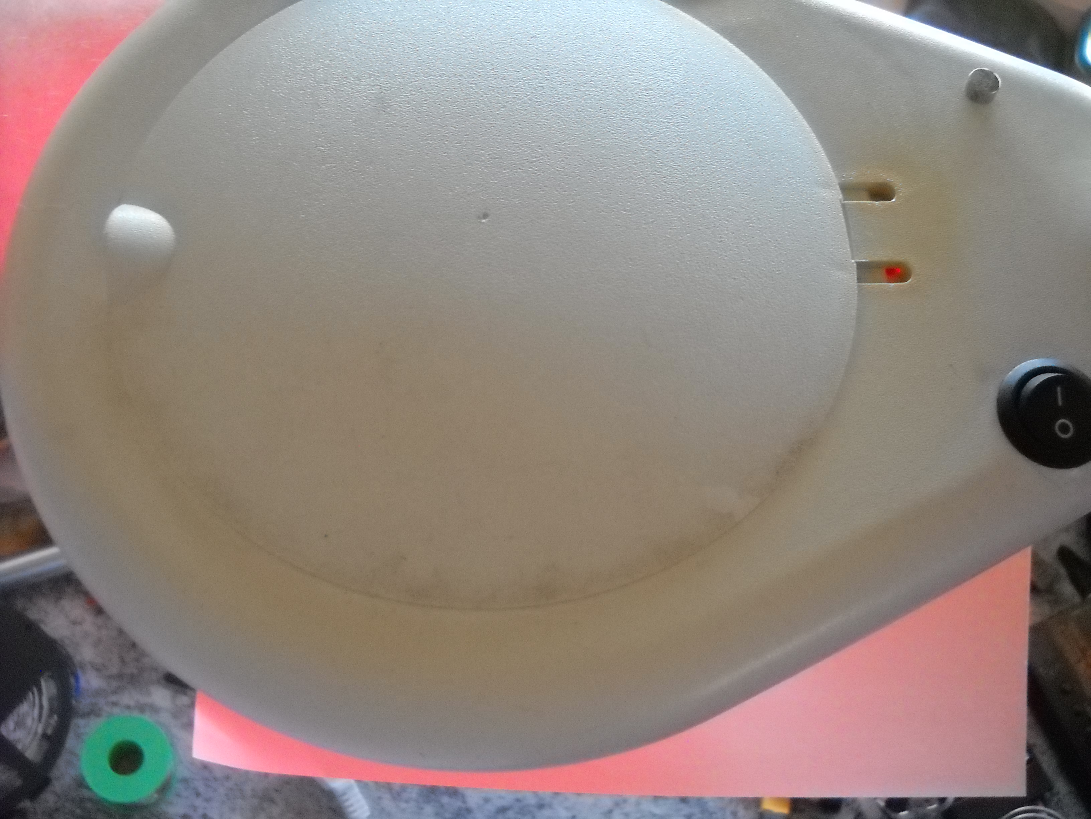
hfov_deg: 45.8
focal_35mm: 41
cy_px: 410
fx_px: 1292
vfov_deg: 35.1
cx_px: 546
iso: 800
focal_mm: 6.72
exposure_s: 1/125
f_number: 3.1
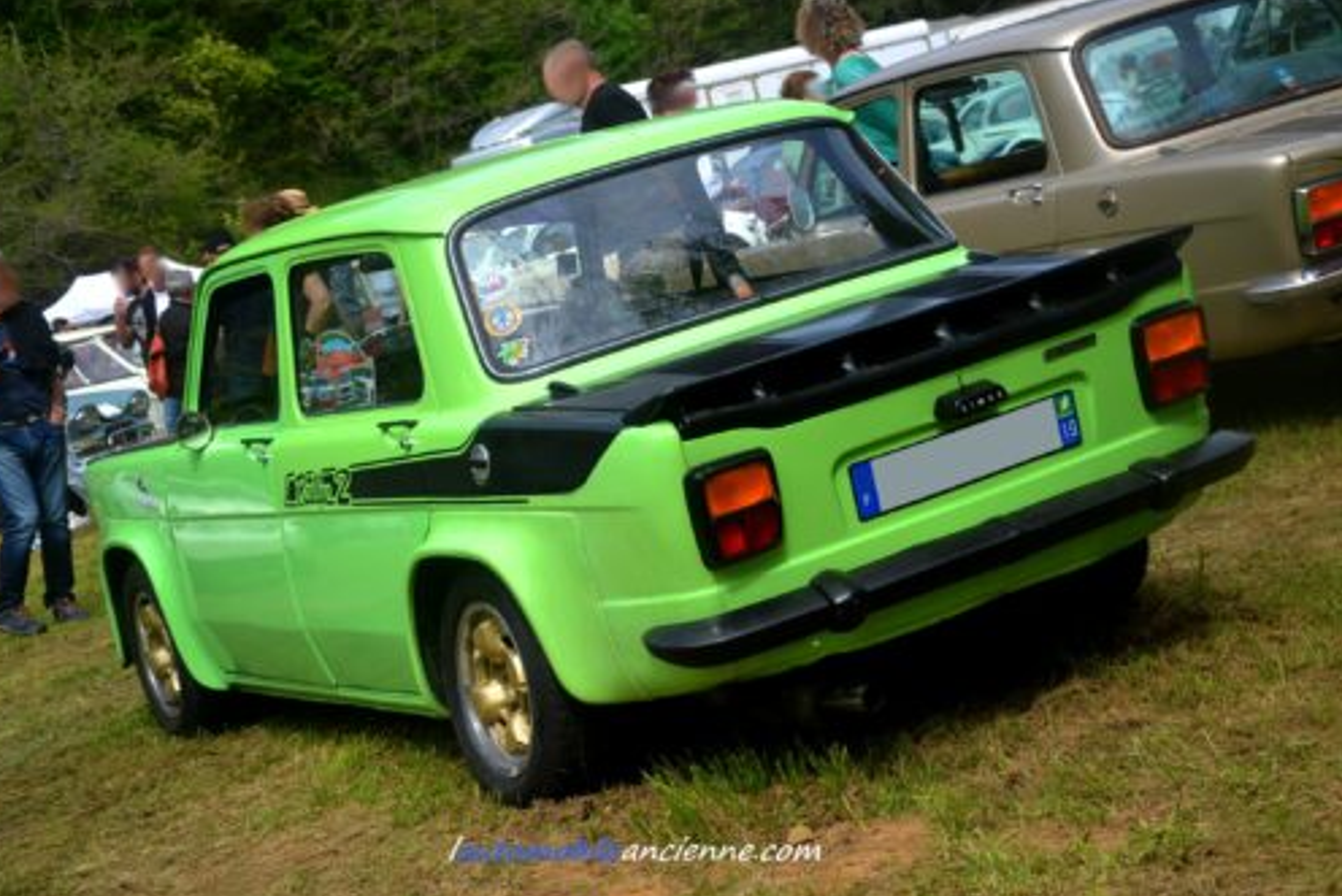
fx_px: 2424
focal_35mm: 65
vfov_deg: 20.9
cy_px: 448
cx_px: 652
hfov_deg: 30.9
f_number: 5.6
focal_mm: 42
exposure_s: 1/1250
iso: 400
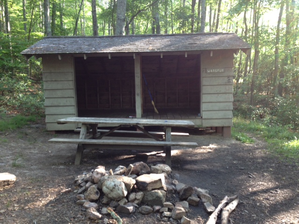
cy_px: 112
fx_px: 302
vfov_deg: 40.7
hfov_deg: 52.6
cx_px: 150
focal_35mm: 35
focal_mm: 4.28
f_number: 2.4
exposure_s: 1/20
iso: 80
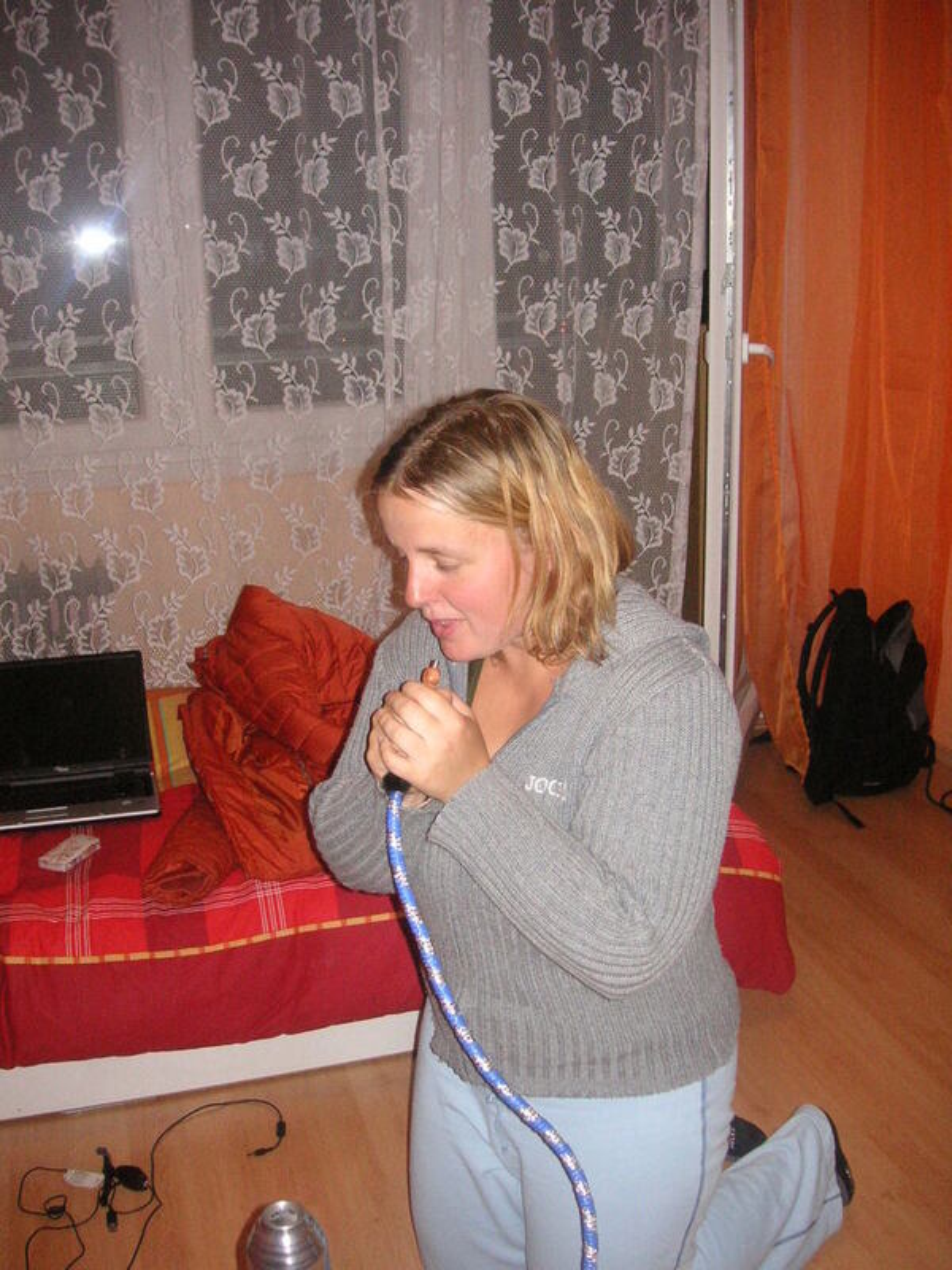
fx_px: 1357
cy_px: 635
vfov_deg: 50.1
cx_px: 476
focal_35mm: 37
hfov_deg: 38.7
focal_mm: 6.1
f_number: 2.8
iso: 160
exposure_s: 1/45
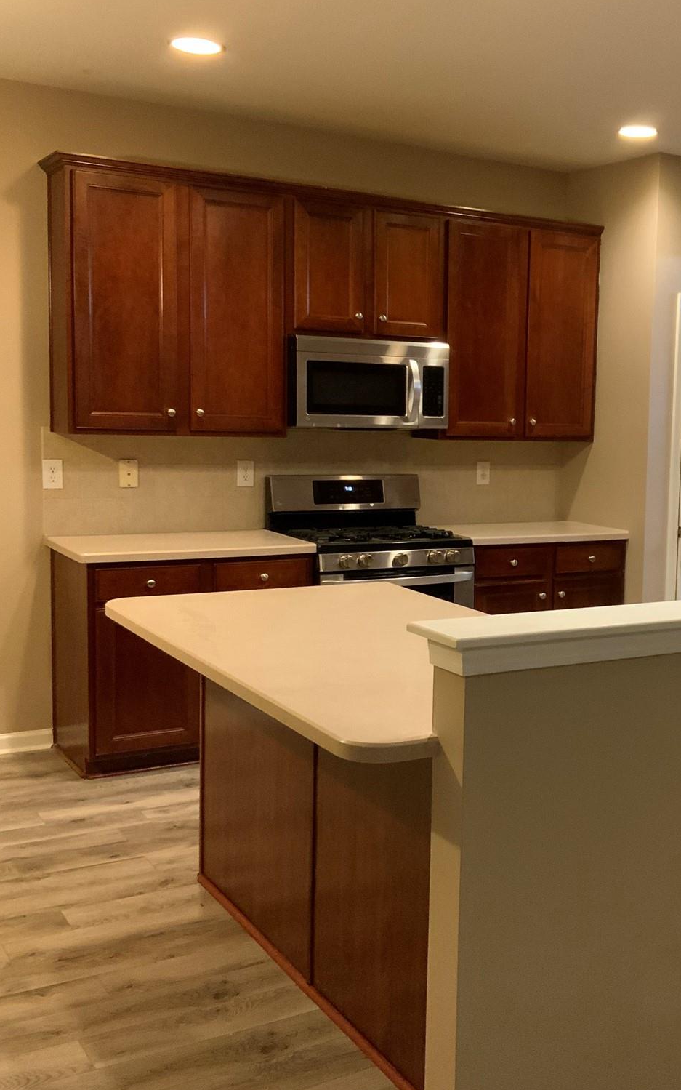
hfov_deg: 29.6
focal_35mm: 42
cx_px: 577
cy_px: 538
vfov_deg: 47.2
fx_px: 1247
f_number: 1.8
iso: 320
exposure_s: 1/40
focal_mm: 3
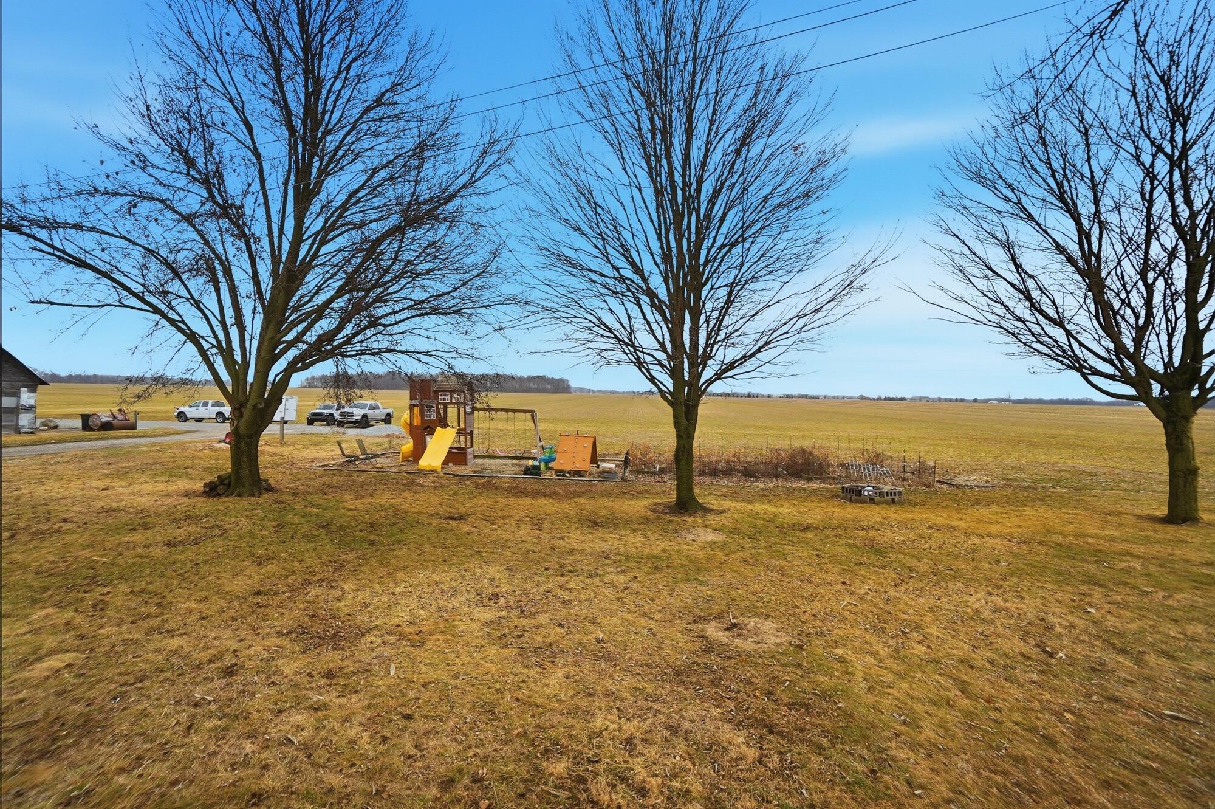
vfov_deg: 77.3
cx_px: 608
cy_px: 404
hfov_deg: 100.4
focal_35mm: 15
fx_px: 506
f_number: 4
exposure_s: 1/4000
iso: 100
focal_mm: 10
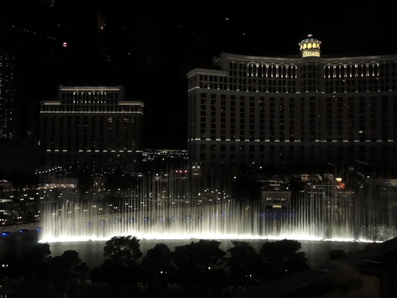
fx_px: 378
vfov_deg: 42.9
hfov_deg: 55.4
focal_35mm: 33
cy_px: 149
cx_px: 198
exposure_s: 1/15
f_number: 3.2
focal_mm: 5.8
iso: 2500
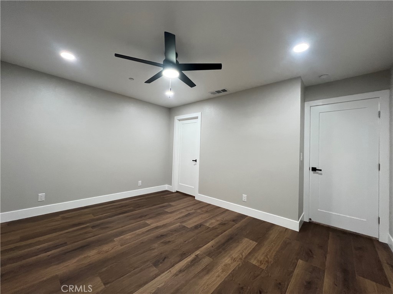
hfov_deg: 106.2
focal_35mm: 13
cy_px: 147
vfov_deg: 89.9
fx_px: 148
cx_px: 196
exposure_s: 1/120
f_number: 1.8
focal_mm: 1.57
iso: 250
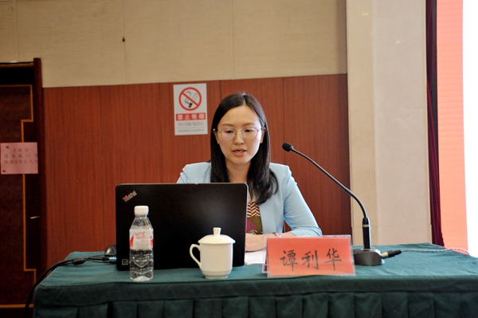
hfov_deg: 39.6
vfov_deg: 26.9
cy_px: 159
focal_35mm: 50
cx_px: 239
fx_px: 663
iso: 3200
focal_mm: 50
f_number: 5.6
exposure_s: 1/125
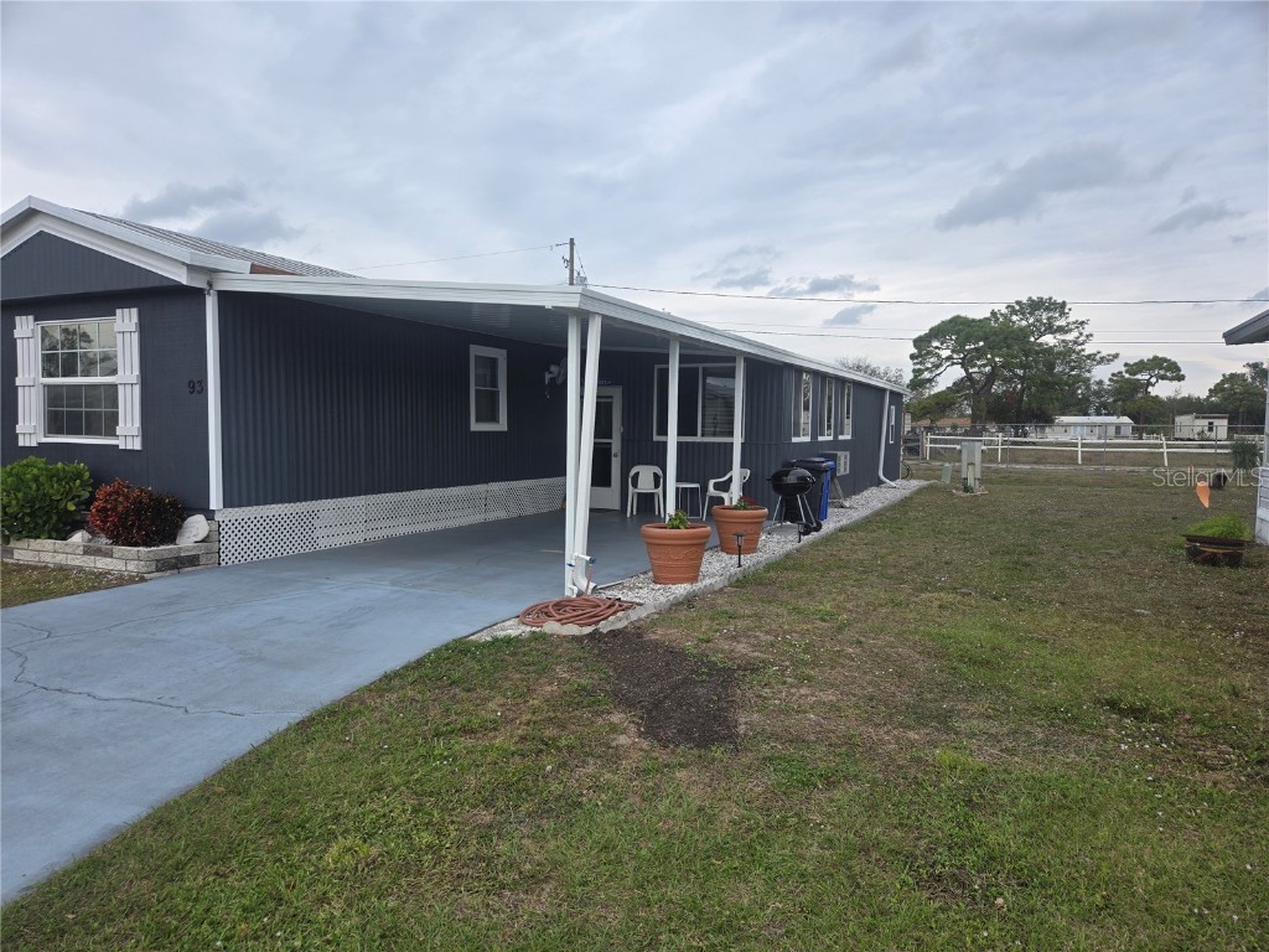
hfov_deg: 73.9
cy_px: 476
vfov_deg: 58.9
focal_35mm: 23
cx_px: 634
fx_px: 843
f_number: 1.8
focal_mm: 5.4
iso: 25
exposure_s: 1/965
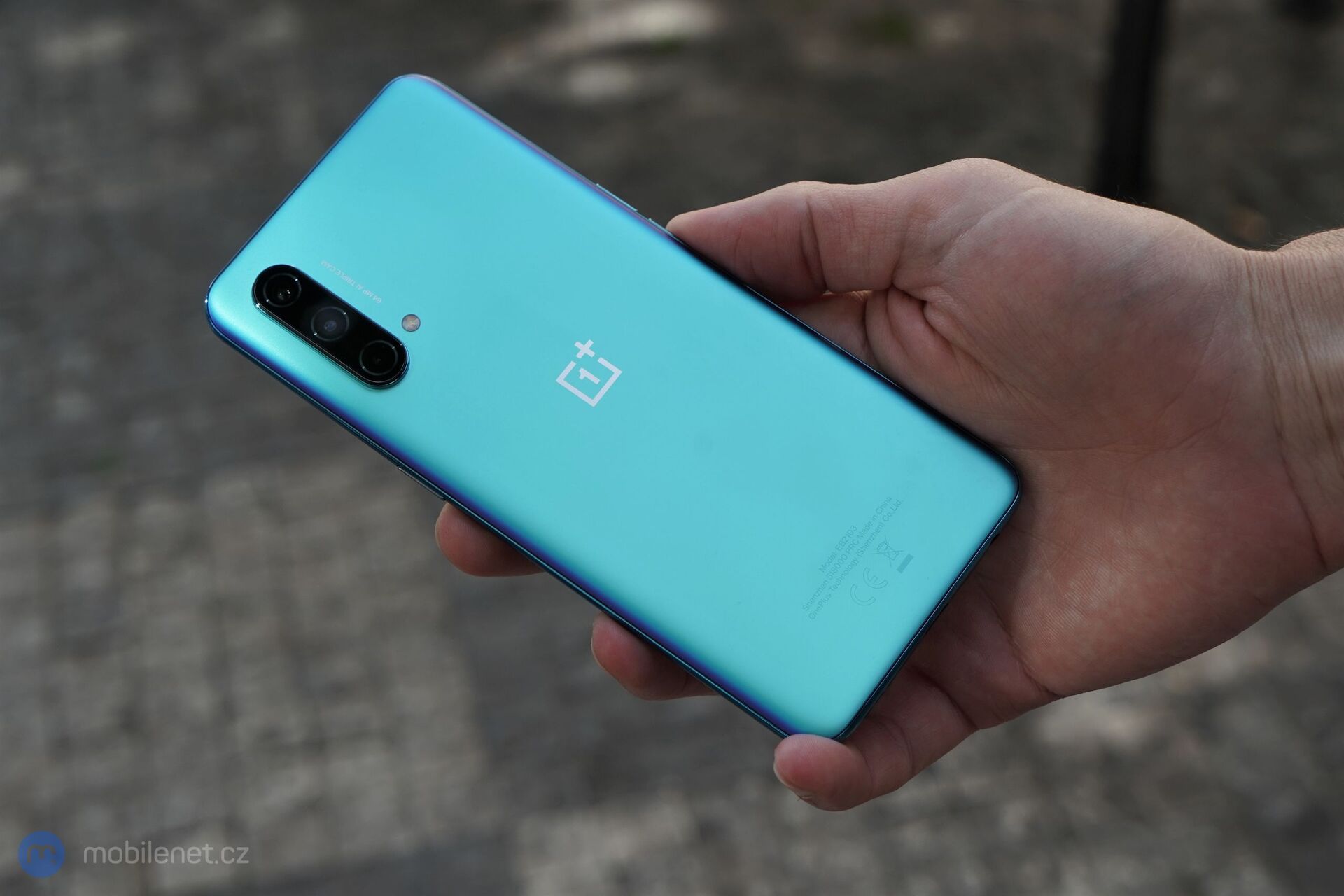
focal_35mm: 57
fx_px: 2128
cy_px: 448
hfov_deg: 35.1
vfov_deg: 23.8
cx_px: 672
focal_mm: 57
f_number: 7.1
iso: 400
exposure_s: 1/200
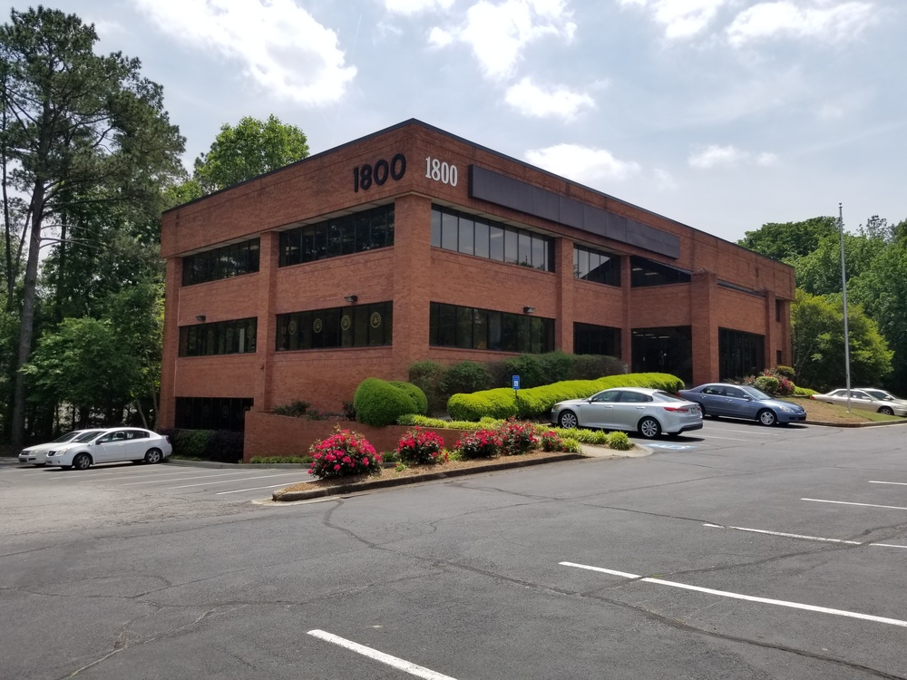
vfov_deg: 53.1
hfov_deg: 67.3
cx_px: 454
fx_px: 681
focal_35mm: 26
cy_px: 340
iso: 50
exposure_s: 1/3360
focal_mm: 4.25
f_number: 1.7
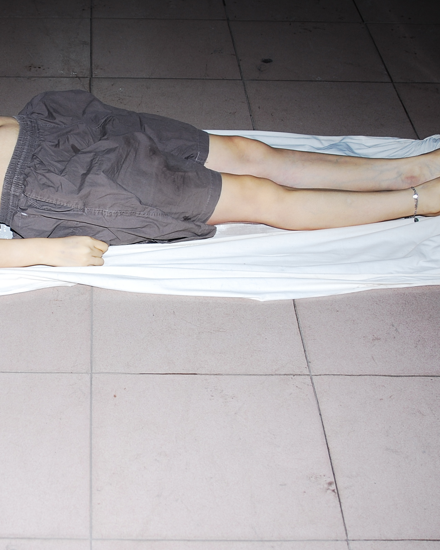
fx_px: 1156
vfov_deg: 26.8
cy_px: 263
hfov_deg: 21.3
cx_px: 81
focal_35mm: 71
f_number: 3.5
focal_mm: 28
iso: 100
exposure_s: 1/60
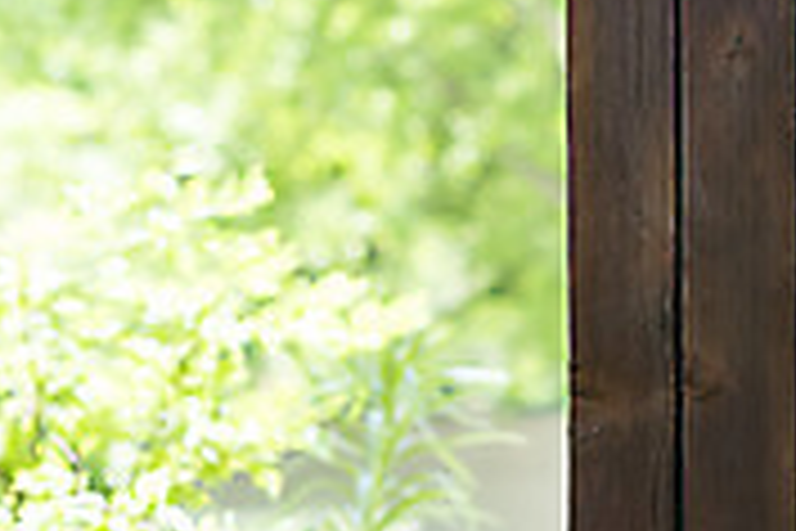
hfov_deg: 12.2
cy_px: 756
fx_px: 3736
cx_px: 398
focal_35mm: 169
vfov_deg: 8.0
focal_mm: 50
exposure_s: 1/640
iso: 400
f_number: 3.2
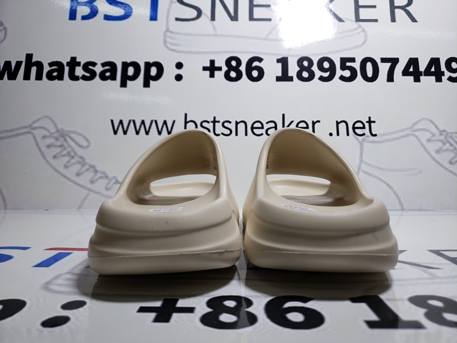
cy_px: 172
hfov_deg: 67.3
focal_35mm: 26
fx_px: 343
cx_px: 228
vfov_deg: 53.1
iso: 50
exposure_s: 1/529
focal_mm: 4.3
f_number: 1.5
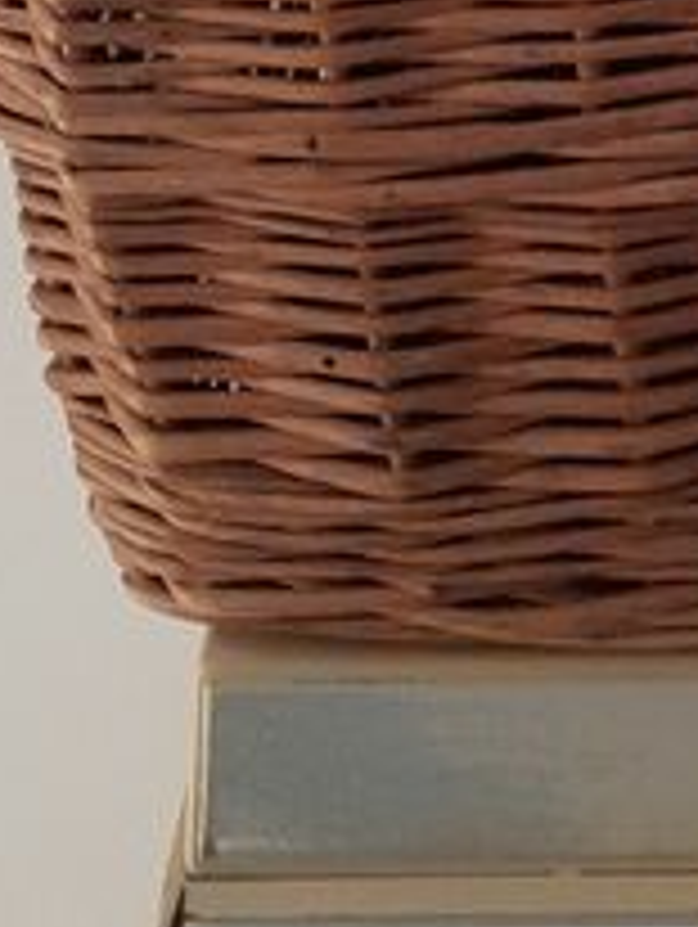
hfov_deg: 11.0
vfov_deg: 13.6
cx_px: 1009
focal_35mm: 131
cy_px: -711
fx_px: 3515
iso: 200
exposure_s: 1/60
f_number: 1.8
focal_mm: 4
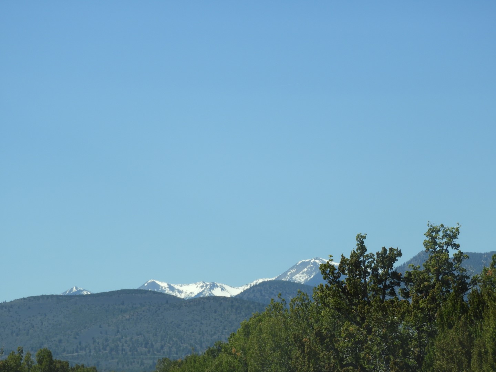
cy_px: 186
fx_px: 2436
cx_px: 248
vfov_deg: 8.7
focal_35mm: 170
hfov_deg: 11.6
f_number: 5.2
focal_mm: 30.5
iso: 100
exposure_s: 1/400
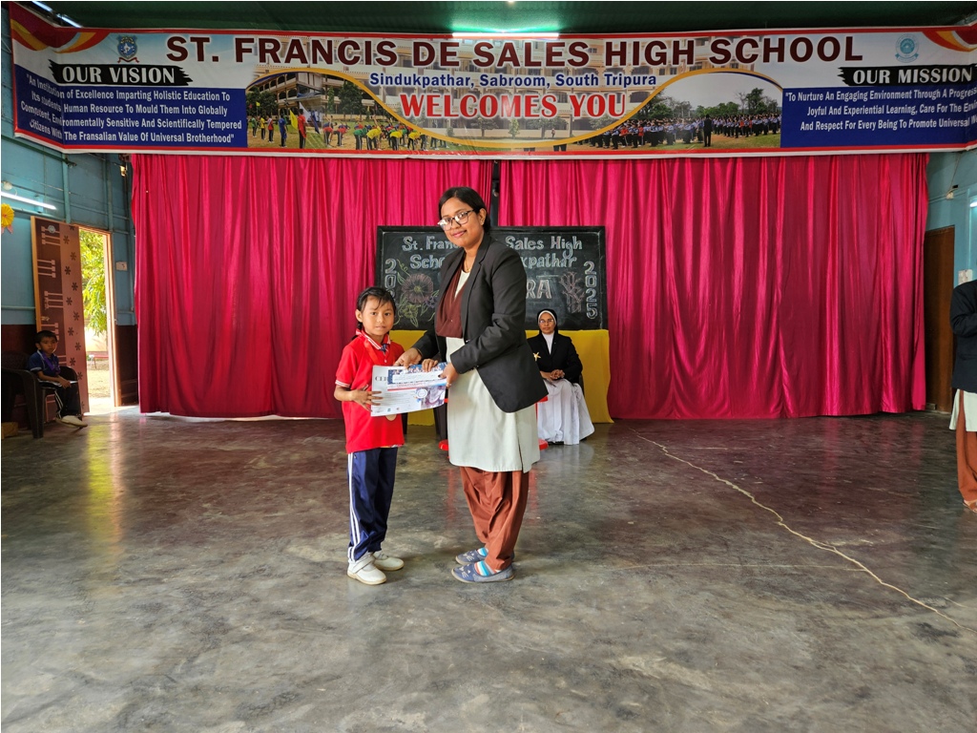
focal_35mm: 23
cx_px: 488
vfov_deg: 58.9
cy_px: 366
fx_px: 649
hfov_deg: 73.9
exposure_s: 1/100
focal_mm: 5.4
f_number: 1.8
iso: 64
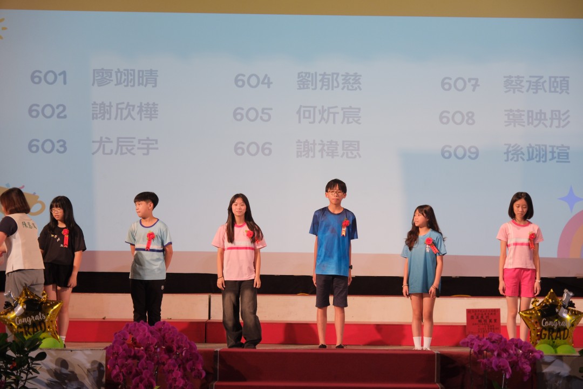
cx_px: 292
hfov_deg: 24.5
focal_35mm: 83
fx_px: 1344
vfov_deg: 16.5
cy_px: 194
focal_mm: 55
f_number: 2.8
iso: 1000
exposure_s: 1/60
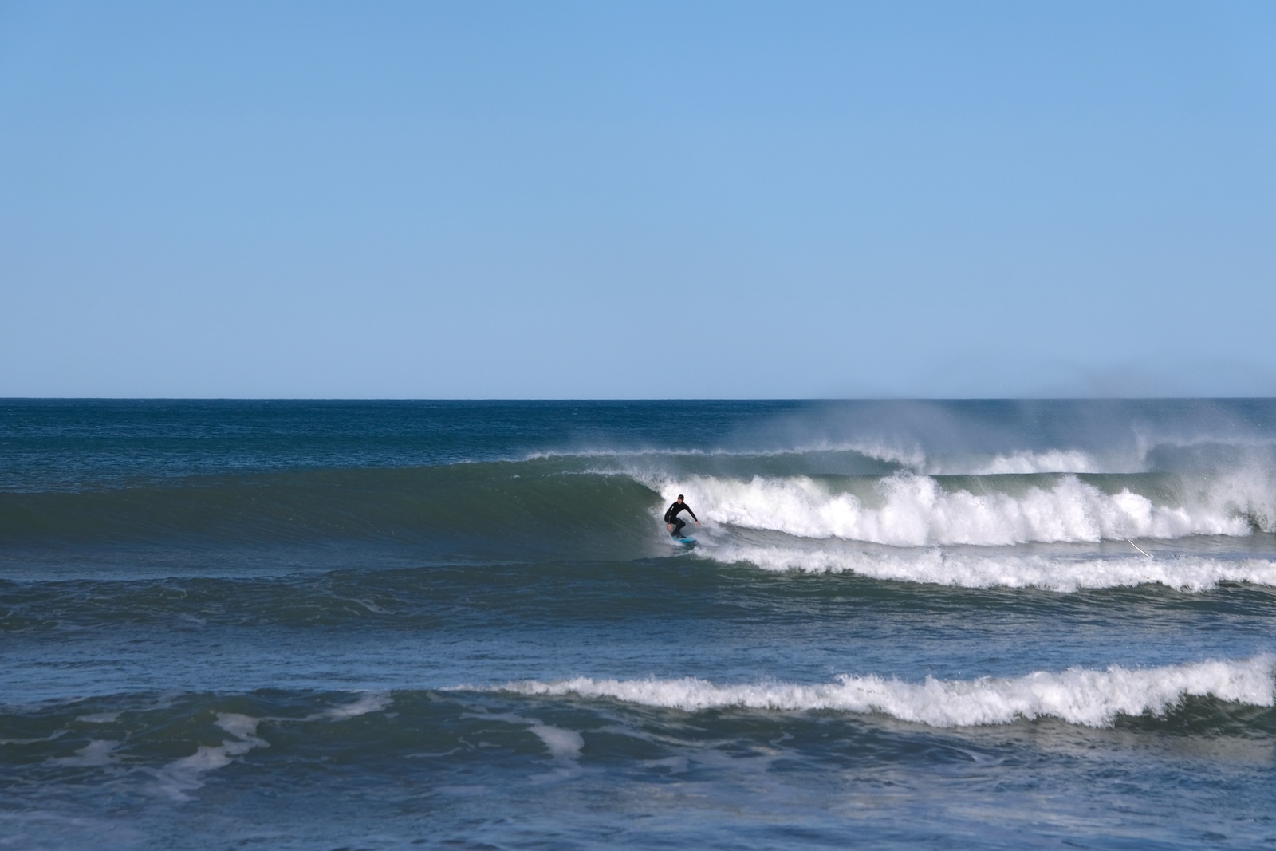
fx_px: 5848
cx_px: 638
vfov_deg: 8.3
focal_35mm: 165
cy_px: 426
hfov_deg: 12.5
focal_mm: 110
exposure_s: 1/1250
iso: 200
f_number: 9
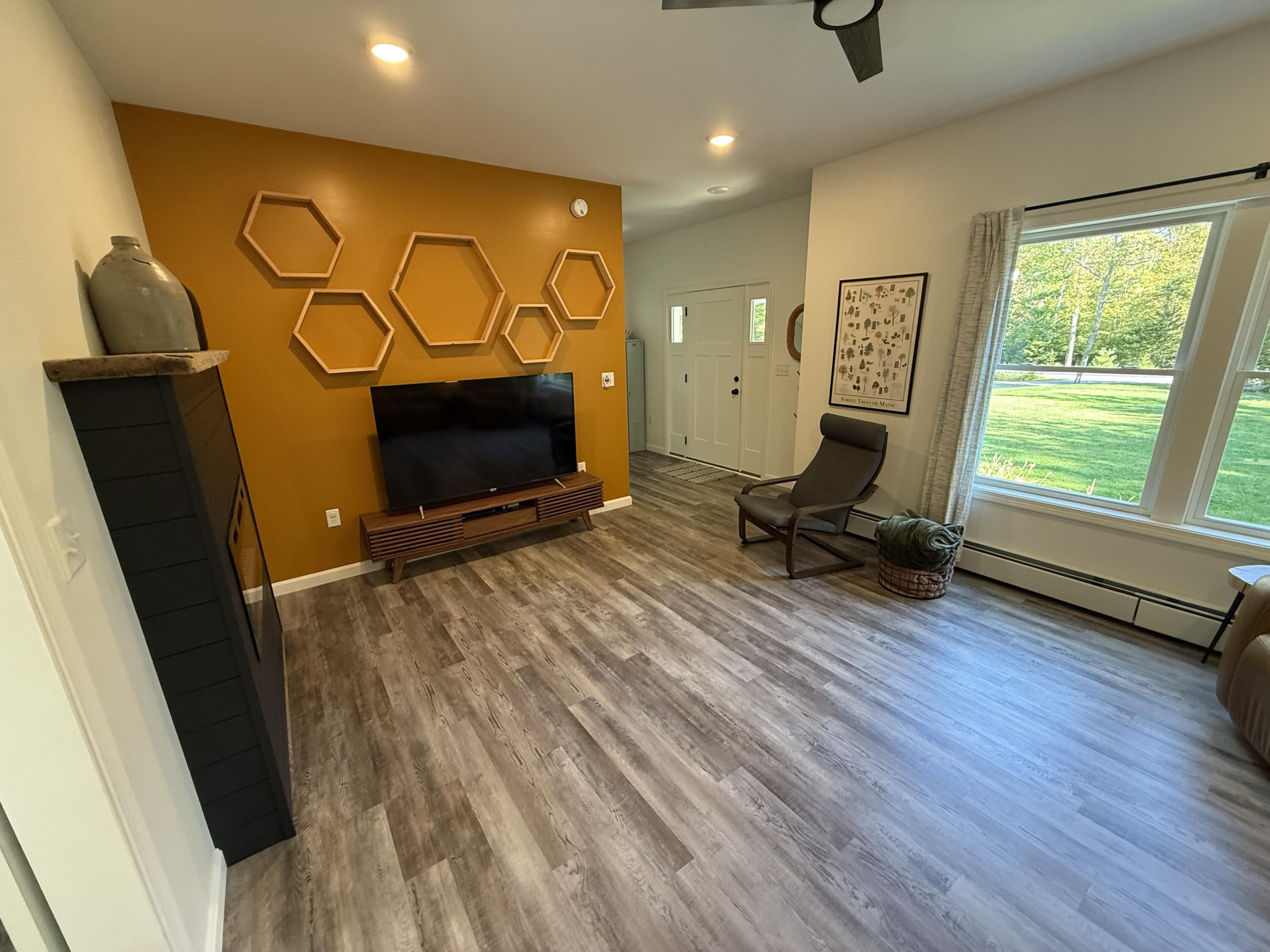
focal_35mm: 14
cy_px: 476
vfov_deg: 85.7
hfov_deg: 102.1
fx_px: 514
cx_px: 635
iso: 400
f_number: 2.2
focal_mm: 2.22
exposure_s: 1/60
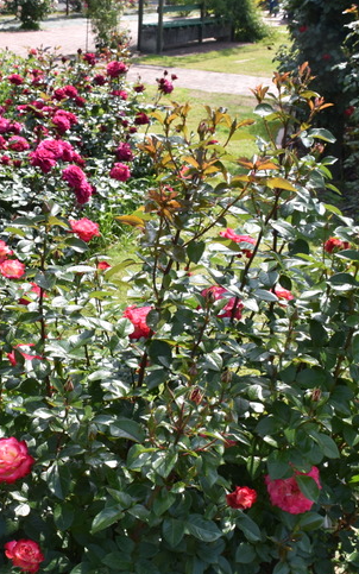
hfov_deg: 24.8
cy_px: 289
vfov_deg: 39.6
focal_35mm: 51
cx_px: 53
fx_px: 798
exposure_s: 1/250
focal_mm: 18
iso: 220
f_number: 8
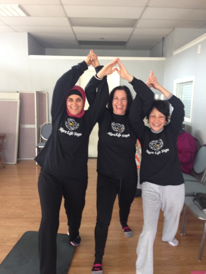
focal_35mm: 33
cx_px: 103
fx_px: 262
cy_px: 137
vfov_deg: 55.4
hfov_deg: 42.9
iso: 100
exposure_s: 1/20
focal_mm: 4.12
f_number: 2.4
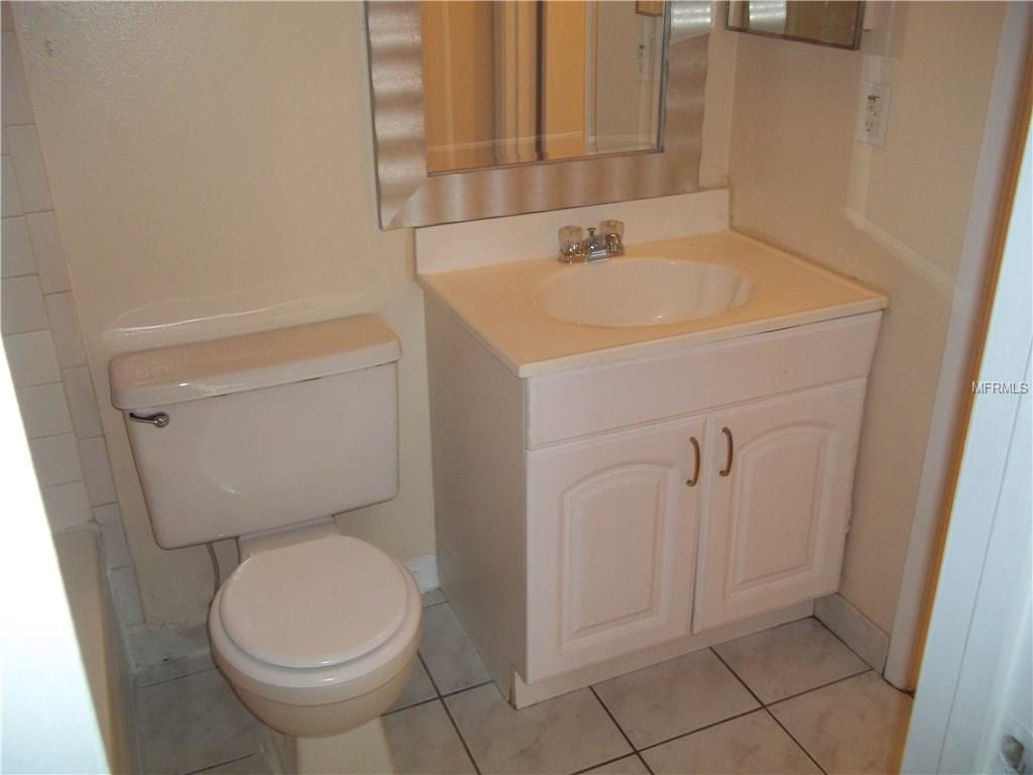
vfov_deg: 44.2
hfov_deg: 56.8
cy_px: 388
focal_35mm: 32
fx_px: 955
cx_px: 516
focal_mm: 5.7
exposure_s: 1/30
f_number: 2.9
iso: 160
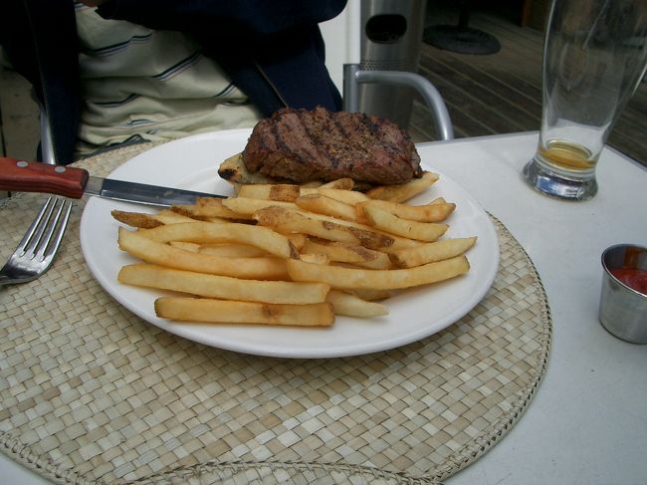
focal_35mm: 35
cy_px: 242
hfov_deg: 52.6
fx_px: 654
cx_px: 324
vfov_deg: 40.7
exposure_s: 1/400
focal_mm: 5.8
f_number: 4.3
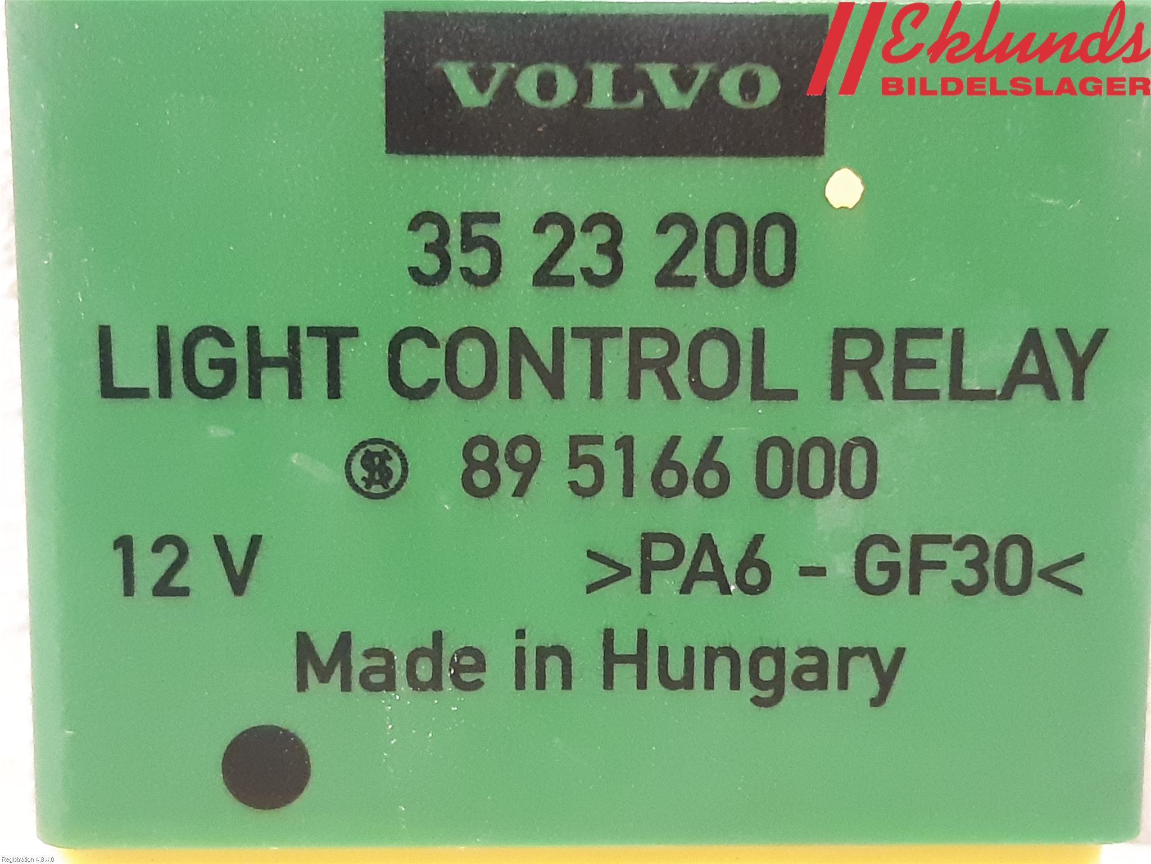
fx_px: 865
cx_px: 576
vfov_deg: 53.1
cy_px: 432
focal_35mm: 26
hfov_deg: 67.3
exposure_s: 1/25
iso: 400
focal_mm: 3.93
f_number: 1.7
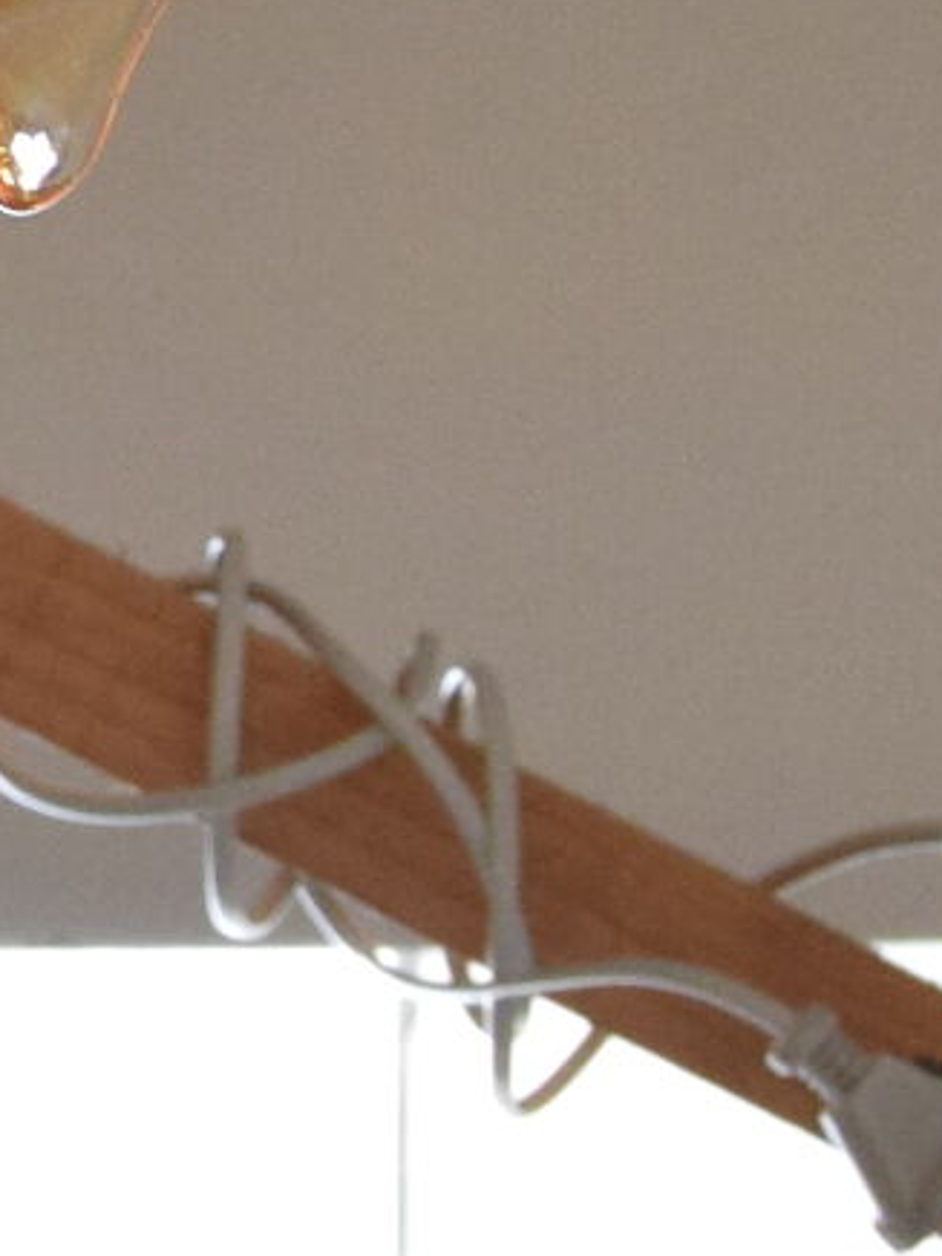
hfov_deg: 4.6
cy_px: -340
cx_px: -2313
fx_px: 11150
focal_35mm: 307
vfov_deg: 6.4
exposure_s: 1/320
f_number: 9
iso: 1600
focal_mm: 31
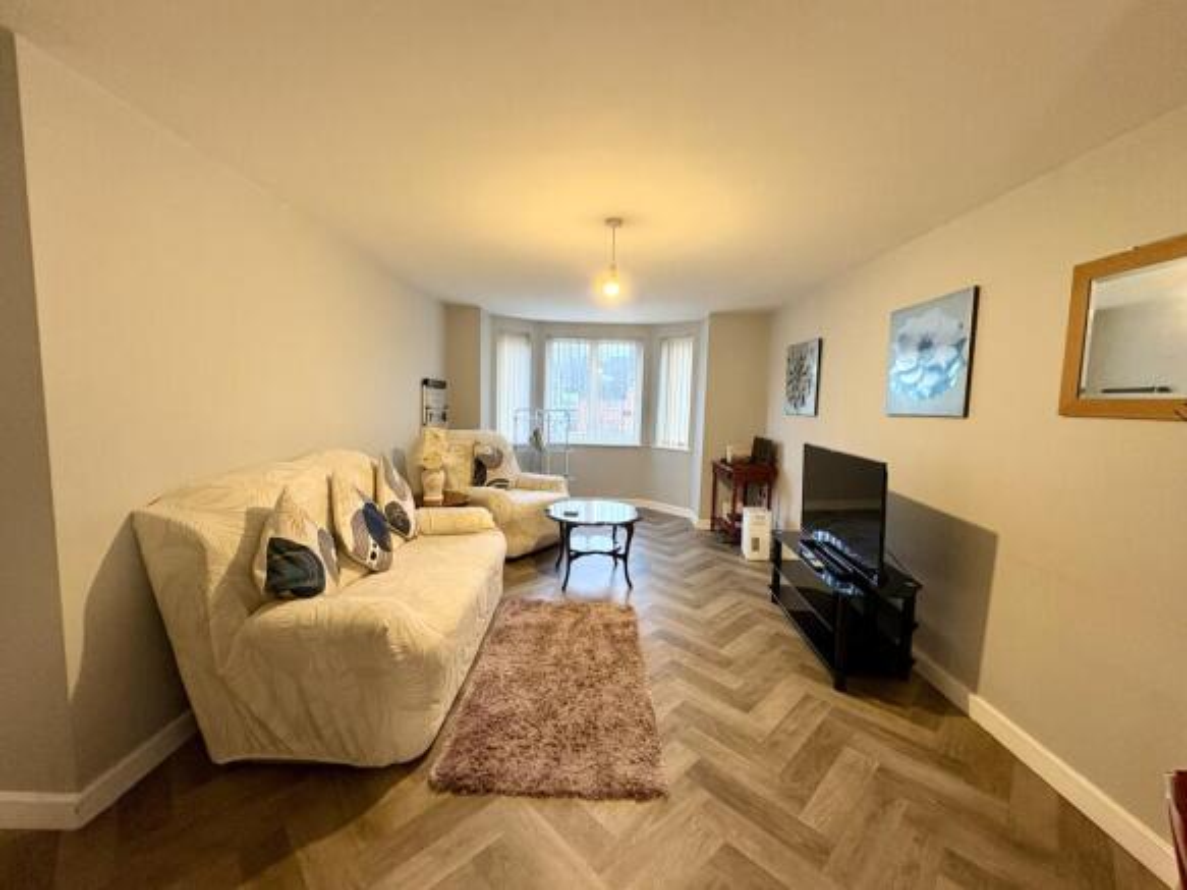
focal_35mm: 14
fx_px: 480
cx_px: 594
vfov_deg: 85.7
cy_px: 445
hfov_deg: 102.1
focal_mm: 2.22
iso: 320
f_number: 2.2
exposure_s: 1/50
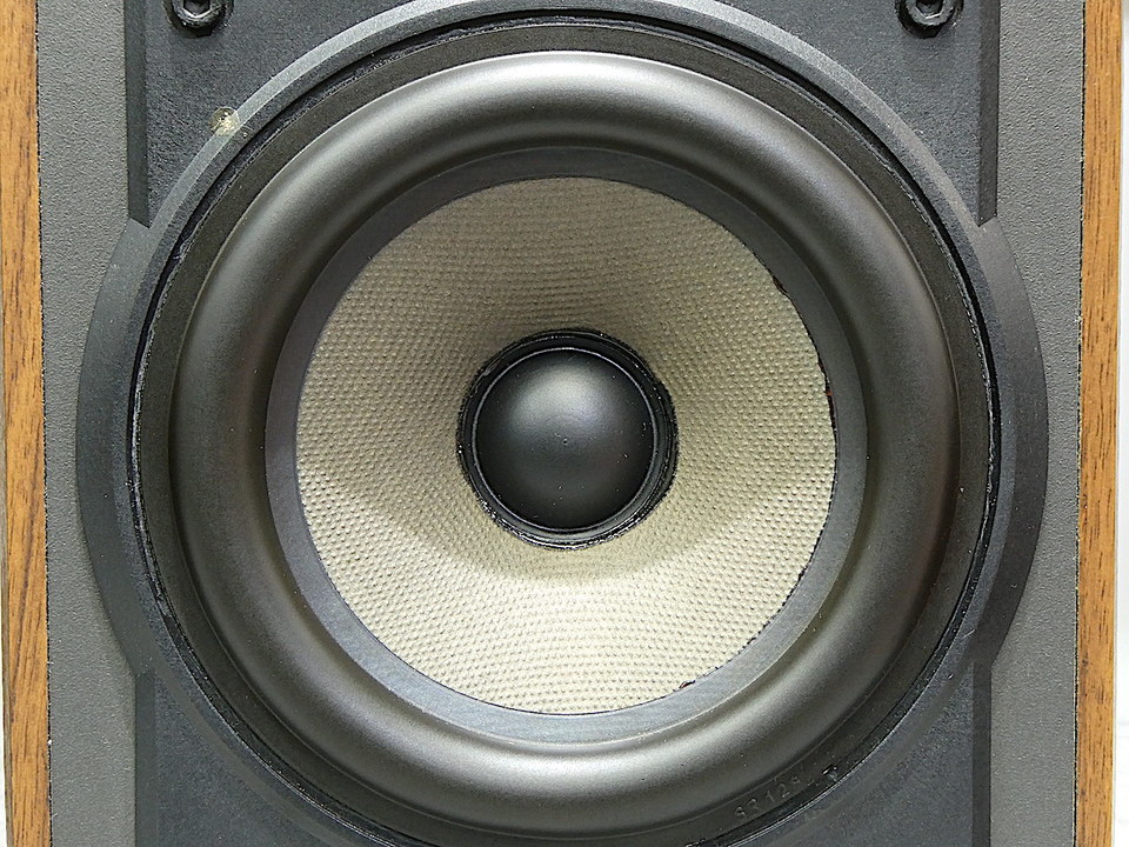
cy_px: 424
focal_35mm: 90
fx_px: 2935
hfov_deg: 21.8
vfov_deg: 16.4
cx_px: 564
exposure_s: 1/2.5
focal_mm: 16.1
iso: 400
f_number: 6.3
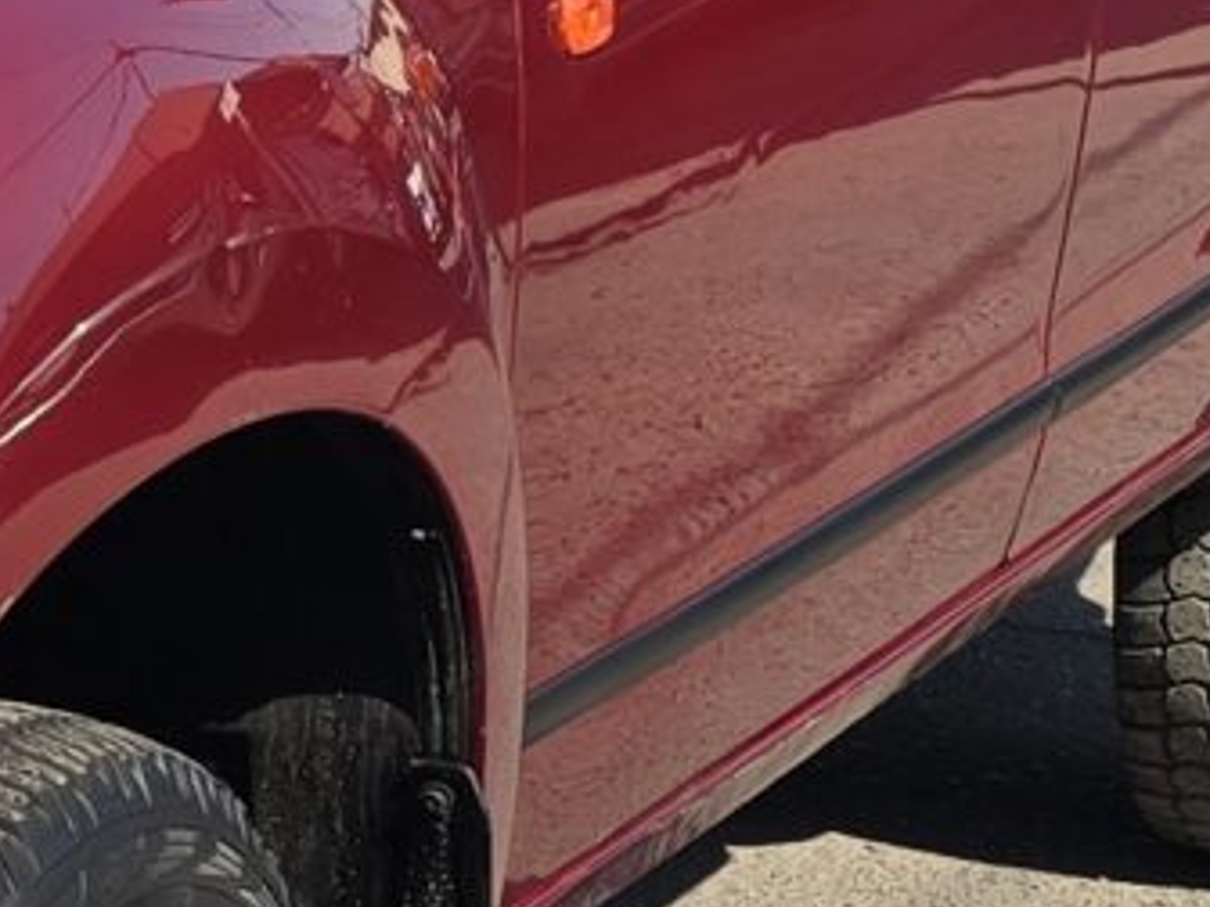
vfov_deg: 8.5
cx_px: -1080
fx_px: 6117
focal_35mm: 175
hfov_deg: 10.5
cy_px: 698
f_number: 1.7
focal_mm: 6.3
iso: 12
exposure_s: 1/583
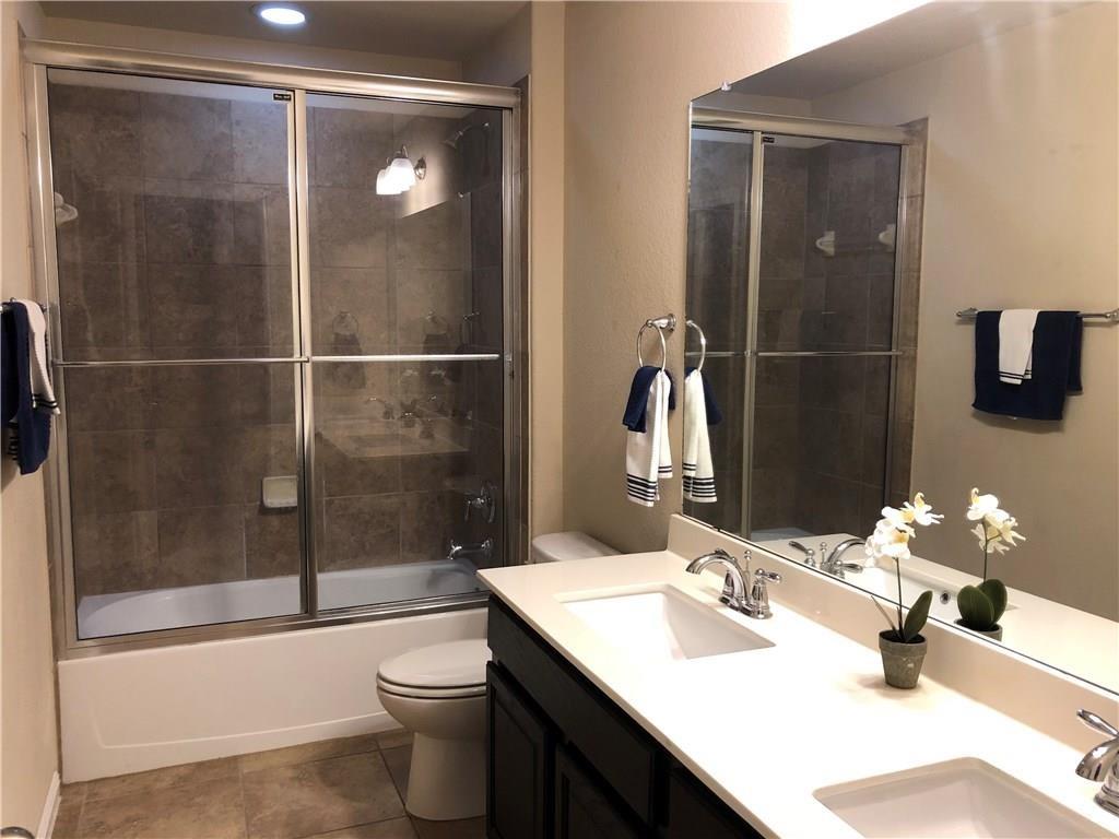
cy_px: 420
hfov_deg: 63.4
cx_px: 560
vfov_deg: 49.7
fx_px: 905
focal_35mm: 28
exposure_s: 1/15
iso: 40
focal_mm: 3.99
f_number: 1.8
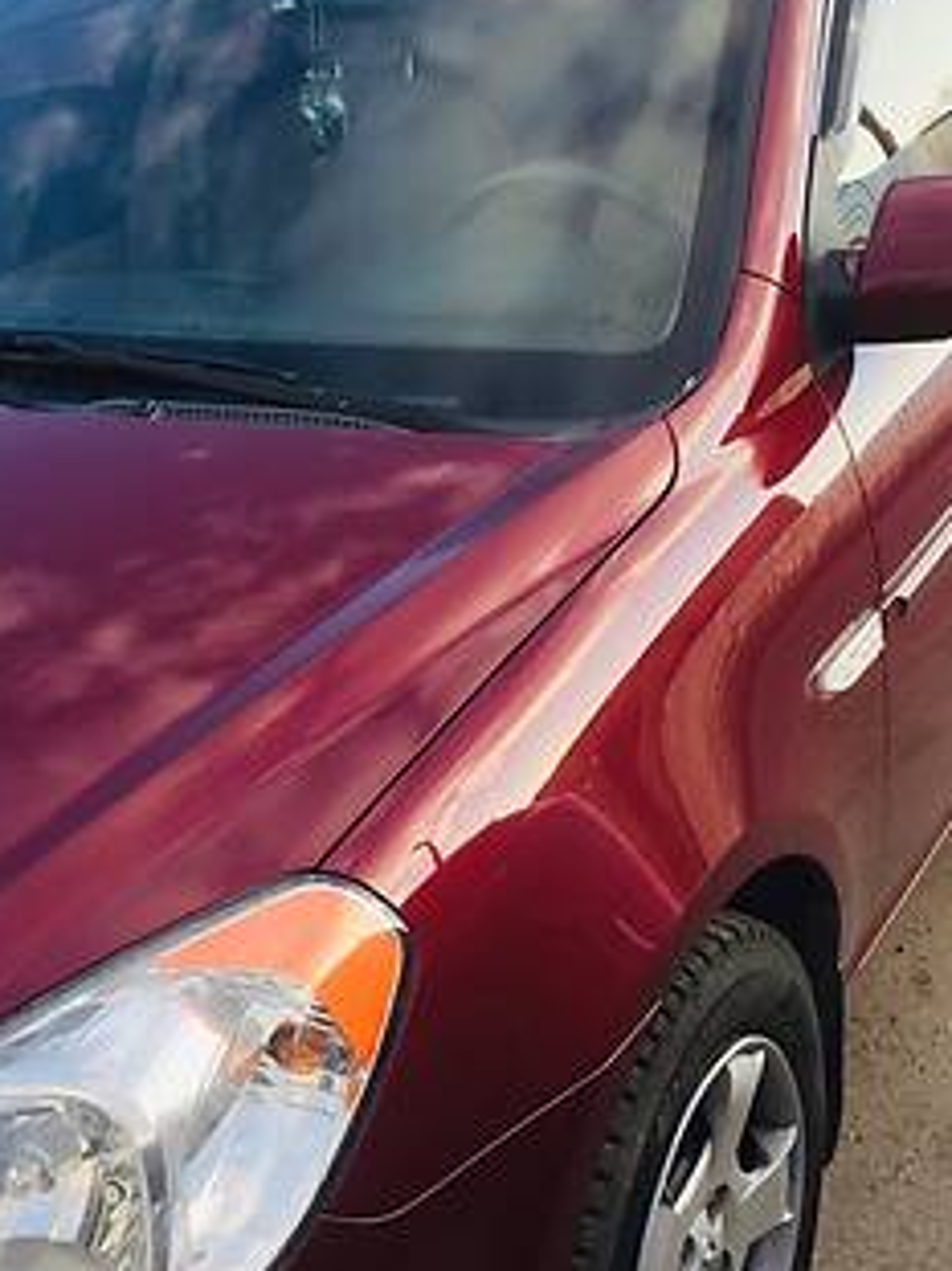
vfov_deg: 34.4
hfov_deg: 26.0
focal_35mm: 56
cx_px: 380
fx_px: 2055
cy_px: 609
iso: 32
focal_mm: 4.2
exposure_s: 1/166
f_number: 2.2
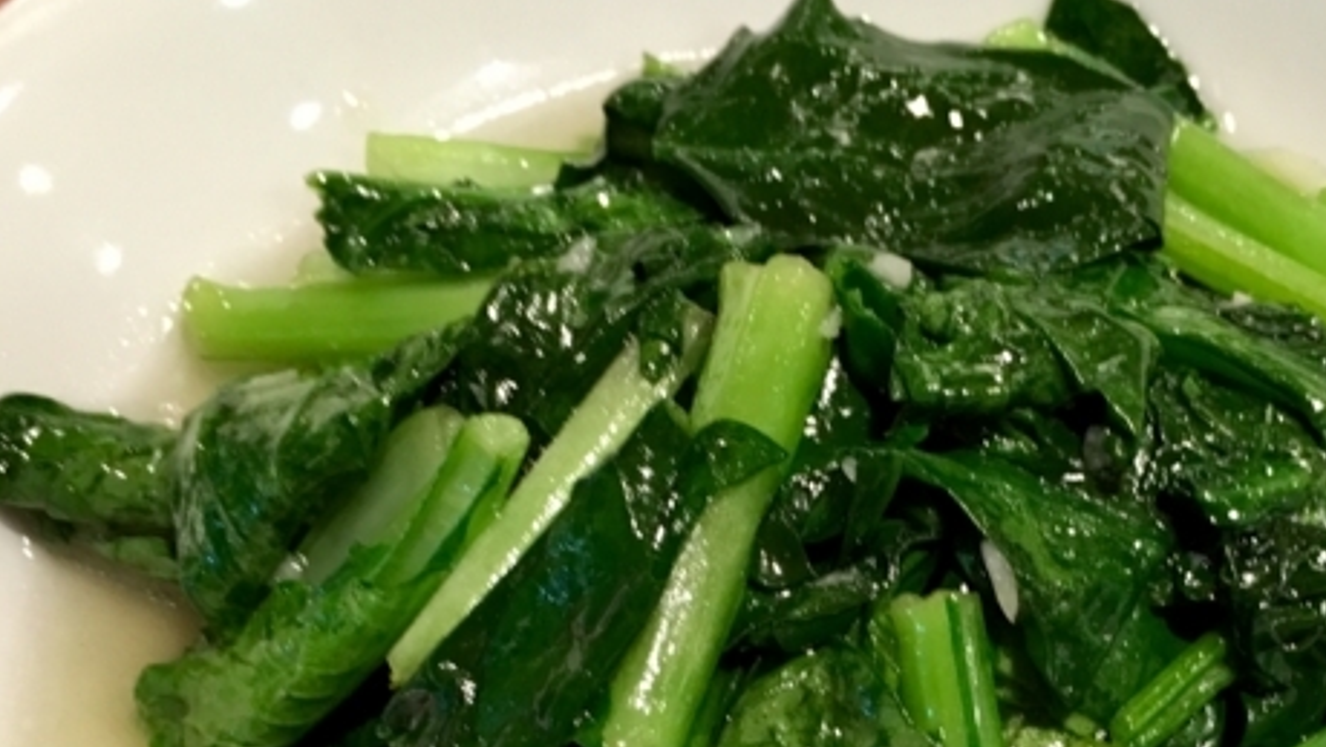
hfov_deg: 37.6
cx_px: 839
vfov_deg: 21.1
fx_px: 1934
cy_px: 747
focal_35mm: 55
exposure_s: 1/30
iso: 125
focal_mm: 4.15
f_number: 2.2
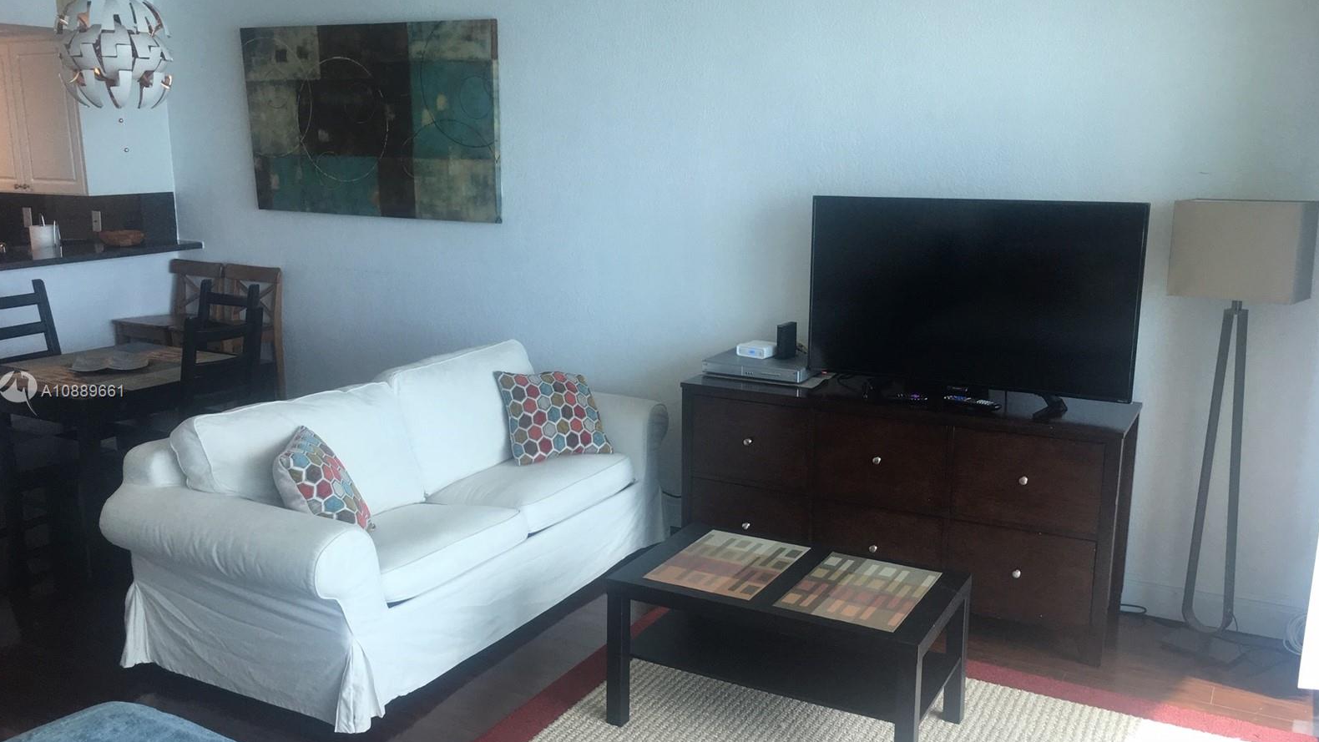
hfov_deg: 61.0
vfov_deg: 36.7
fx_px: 1119
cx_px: 661
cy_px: 392
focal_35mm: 32
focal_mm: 4.15
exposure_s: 1/120
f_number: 2.2
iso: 40
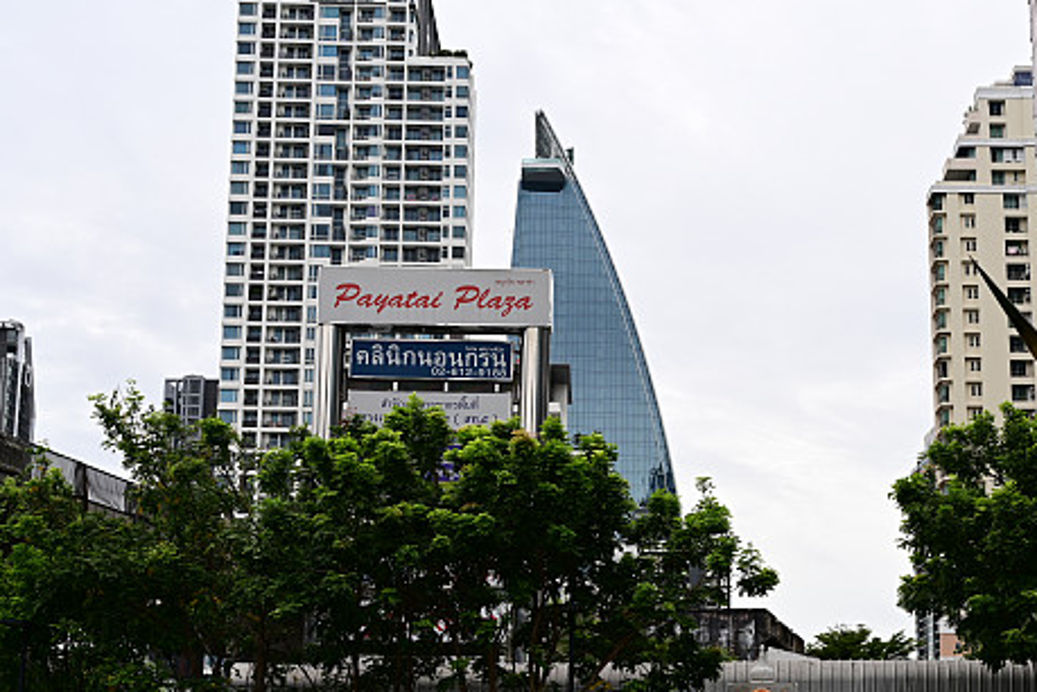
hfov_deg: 36.0
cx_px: 682
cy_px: 557
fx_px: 1580
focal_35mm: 55
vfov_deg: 24.3
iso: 100
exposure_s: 1/40
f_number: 8
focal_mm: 31.5
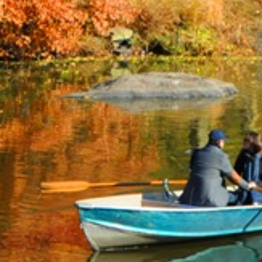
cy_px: -6
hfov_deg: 7.0
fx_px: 2141
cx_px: 96
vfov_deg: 7.0
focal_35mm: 250
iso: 800
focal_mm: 40
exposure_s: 1/500
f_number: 11
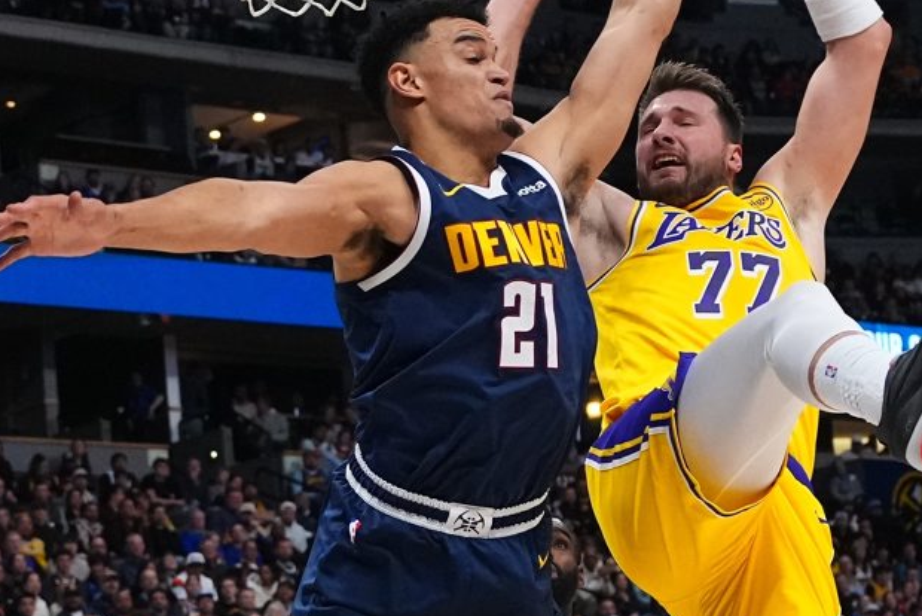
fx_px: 1281
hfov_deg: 39.5
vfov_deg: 26.6
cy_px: 134
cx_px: 525
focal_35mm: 50
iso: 4000
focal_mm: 31
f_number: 2.8
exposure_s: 1/2000
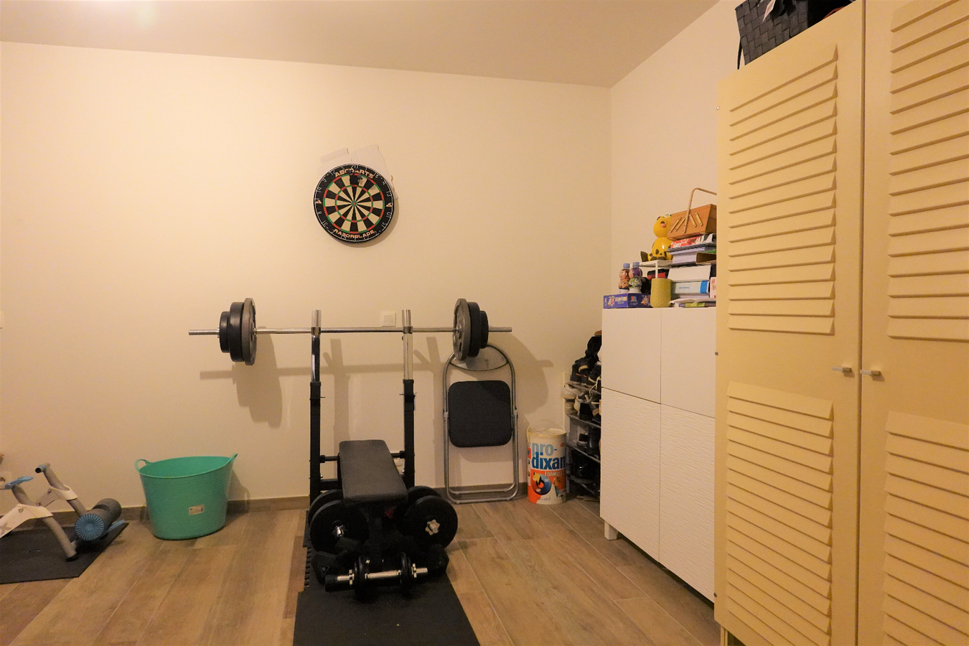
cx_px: 484
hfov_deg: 73.7
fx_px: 646
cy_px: 323
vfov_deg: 53.1
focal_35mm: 24
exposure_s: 1/25
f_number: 3.2
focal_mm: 9
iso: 1600
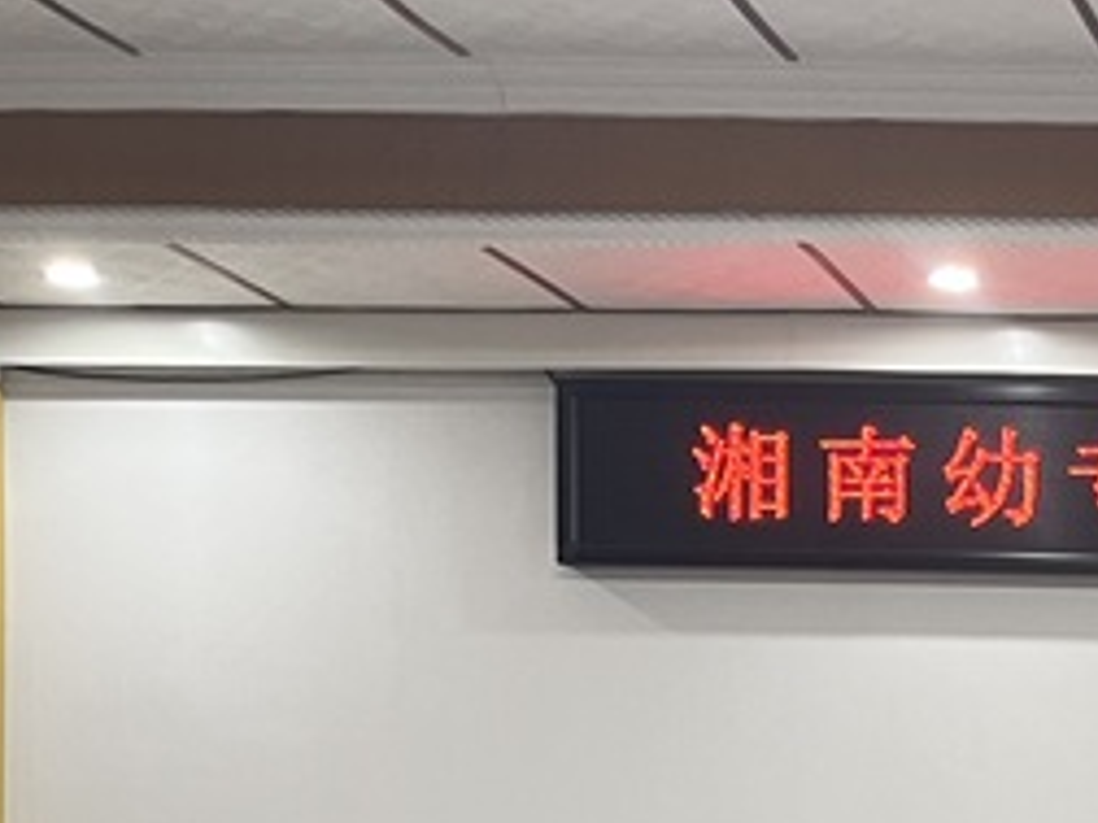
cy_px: 1030
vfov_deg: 15.2
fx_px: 2950
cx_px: 1704
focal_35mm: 93
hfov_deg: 18.4
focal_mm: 5.1
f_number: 1.6
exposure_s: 1/92
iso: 125
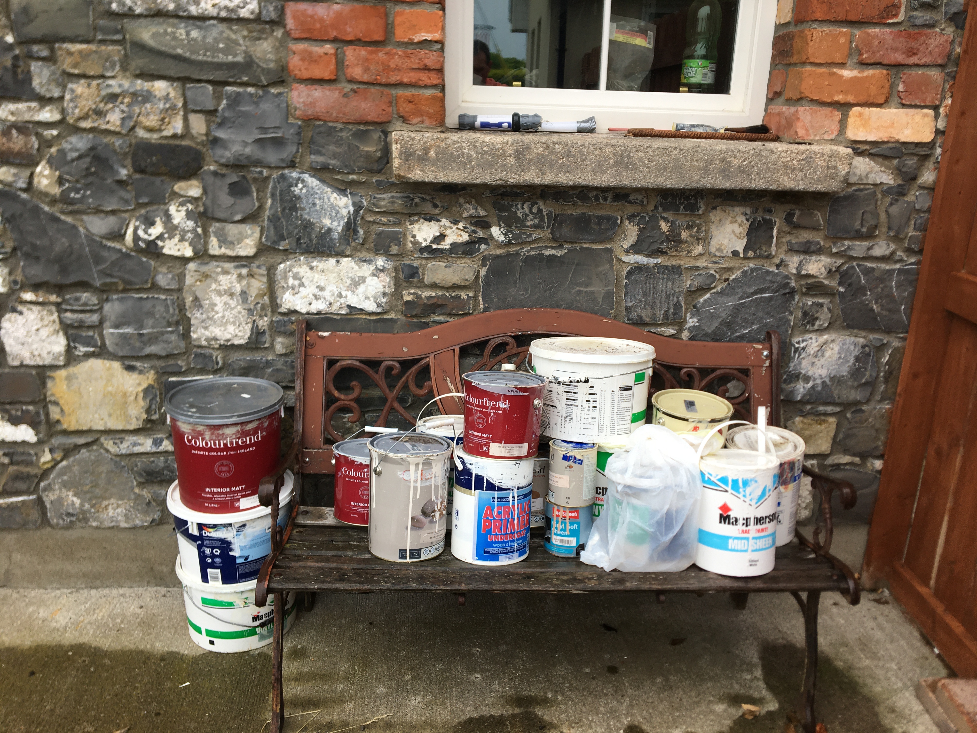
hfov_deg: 61.7
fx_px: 818
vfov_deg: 48.2
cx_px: 488
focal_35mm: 29
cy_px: 366
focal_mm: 4.15
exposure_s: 1/212
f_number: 2.2
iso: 25
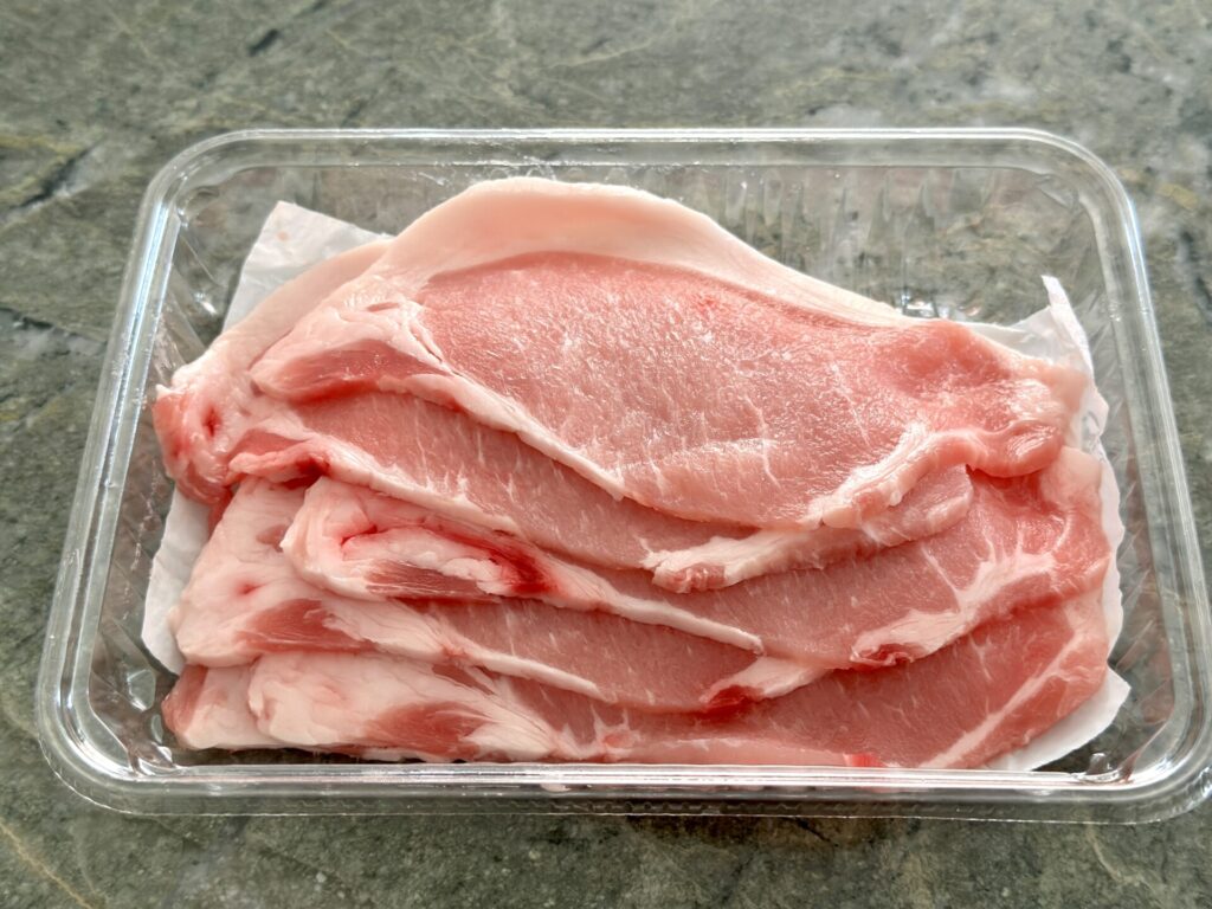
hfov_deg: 39.7
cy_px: 454
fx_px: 1681
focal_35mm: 48
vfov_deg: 30.3
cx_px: 606
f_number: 1.78
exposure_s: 1/75
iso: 125
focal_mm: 6.86
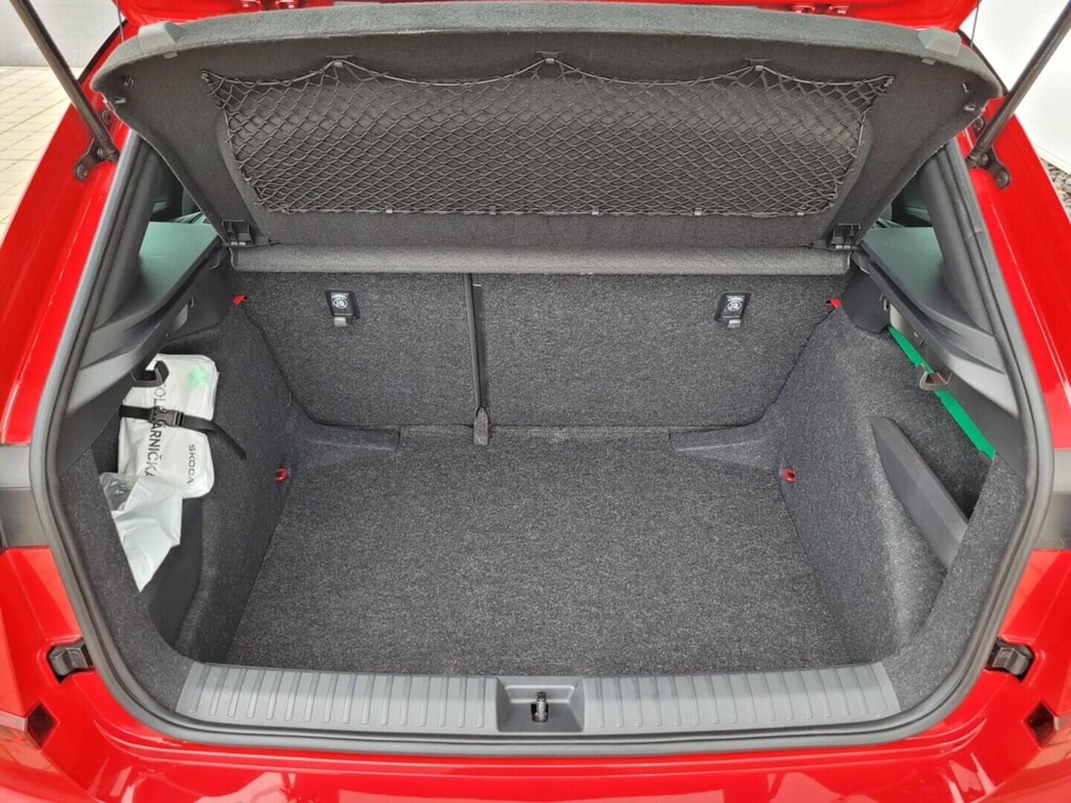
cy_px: 402
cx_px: 536
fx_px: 804
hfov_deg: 67.3
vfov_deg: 53.1
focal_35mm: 26
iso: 250
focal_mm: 5.4
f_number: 1.8
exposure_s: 1/50
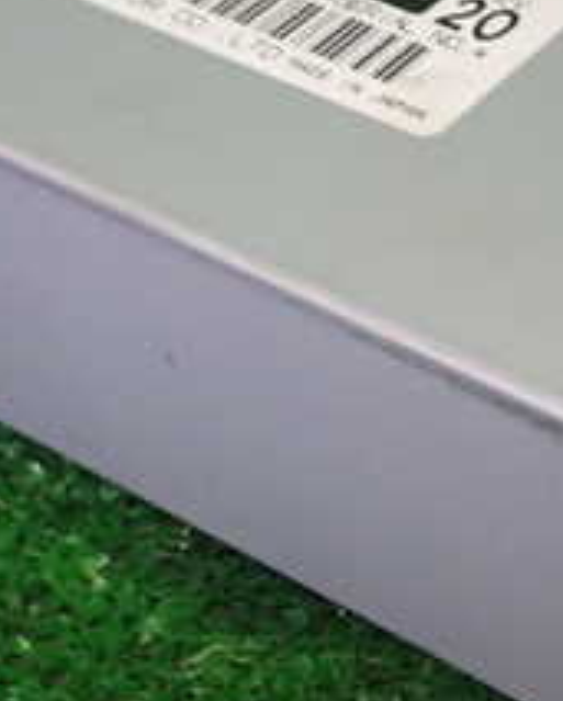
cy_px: 188
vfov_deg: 14.8
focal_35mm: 129
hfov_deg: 12.0
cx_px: 369
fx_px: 2681
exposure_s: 1/50
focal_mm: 8.4
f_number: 3.1
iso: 640
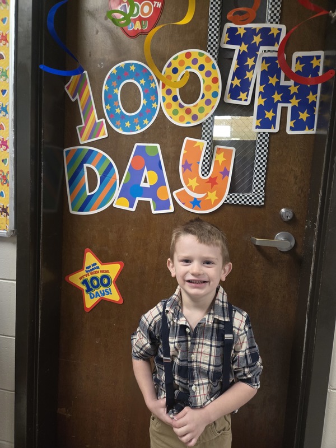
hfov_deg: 58.9
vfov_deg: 73.9
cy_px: 224
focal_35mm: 23
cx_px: 168
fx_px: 298
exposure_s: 1/120
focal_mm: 5.4
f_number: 1.8
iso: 640
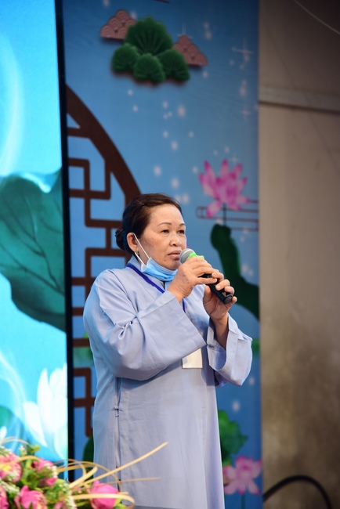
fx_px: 1698
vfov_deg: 17.1
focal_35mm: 120
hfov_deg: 11.4
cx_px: 170
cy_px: 254
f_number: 4
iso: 800
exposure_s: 1/30
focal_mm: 120
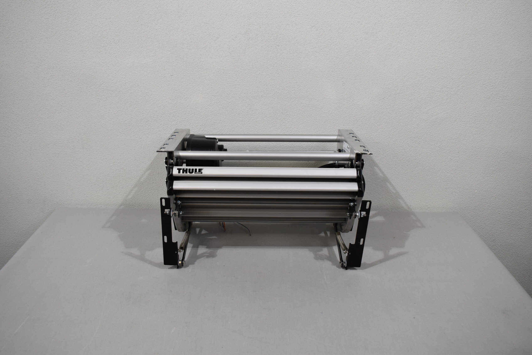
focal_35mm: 33
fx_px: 488
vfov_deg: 40.0
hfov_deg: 57.2
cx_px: 266
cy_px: 178
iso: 360
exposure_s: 1/125
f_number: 5.6
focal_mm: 22
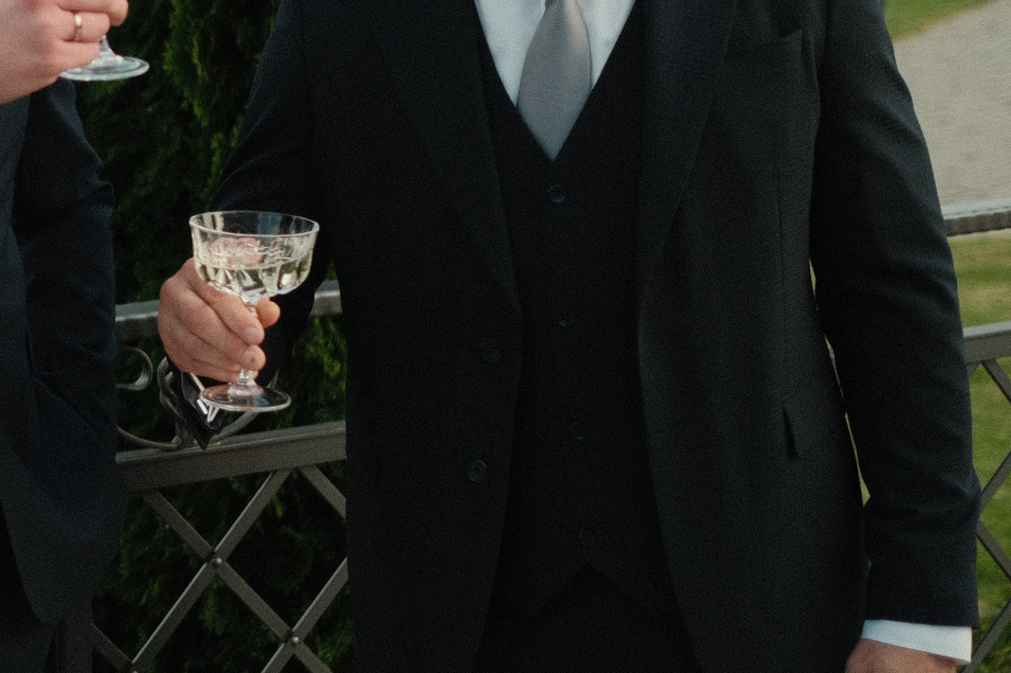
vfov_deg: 16.2
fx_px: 2358
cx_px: -129
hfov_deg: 22.7
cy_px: 230
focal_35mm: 84
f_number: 1.6
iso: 640
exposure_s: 1/6400
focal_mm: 23
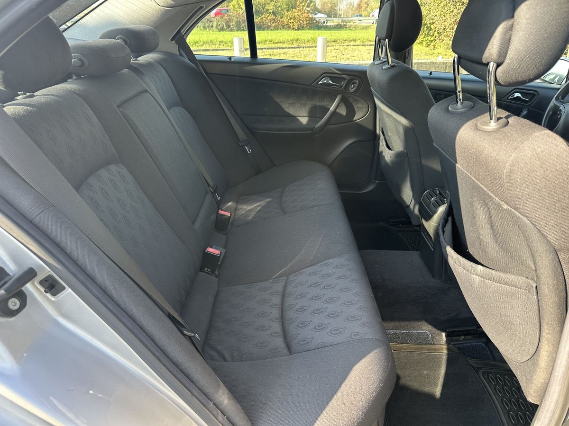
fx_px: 394
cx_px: 284
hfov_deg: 71.6
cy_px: 213
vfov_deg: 56.8
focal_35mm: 24
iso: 64
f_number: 1.78
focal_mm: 6.86
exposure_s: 1/172
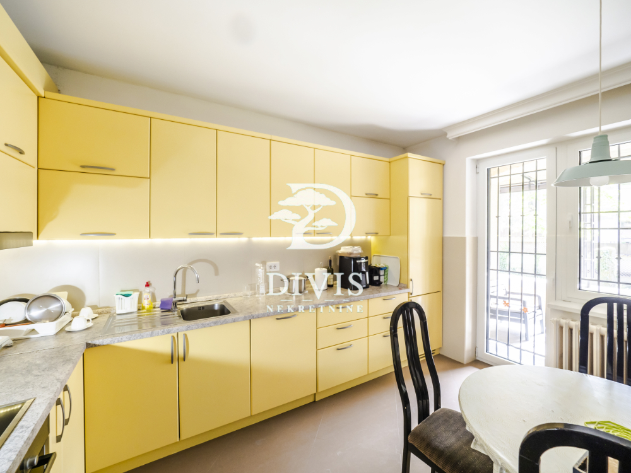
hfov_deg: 102.1
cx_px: 316
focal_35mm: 14
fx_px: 255
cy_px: 236
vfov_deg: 85.7
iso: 400
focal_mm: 7
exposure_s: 1/25
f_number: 4
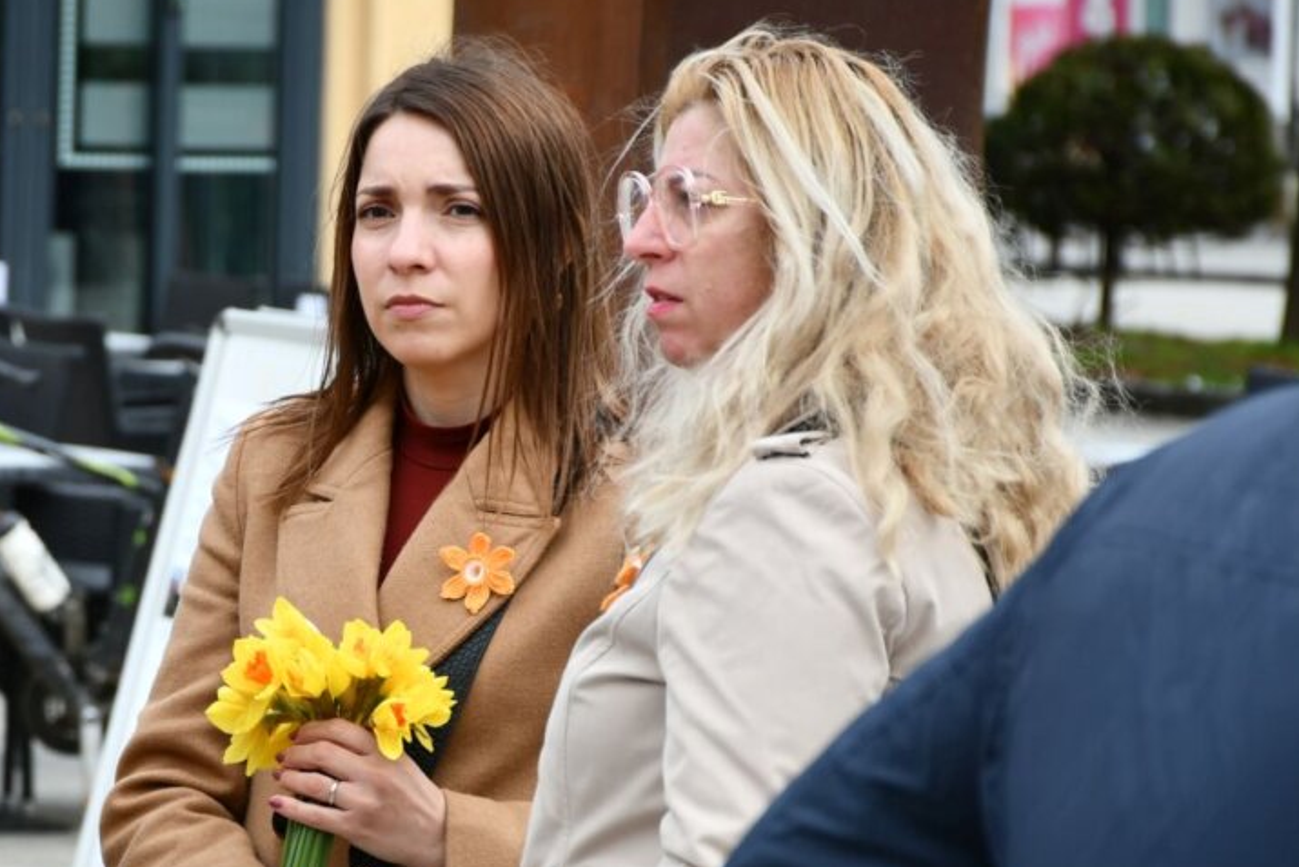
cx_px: 229
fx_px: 10682
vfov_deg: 4.6
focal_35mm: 296
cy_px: 638
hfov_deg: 6.9
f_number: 7.1
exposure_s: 1/250
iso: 200
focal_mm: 112
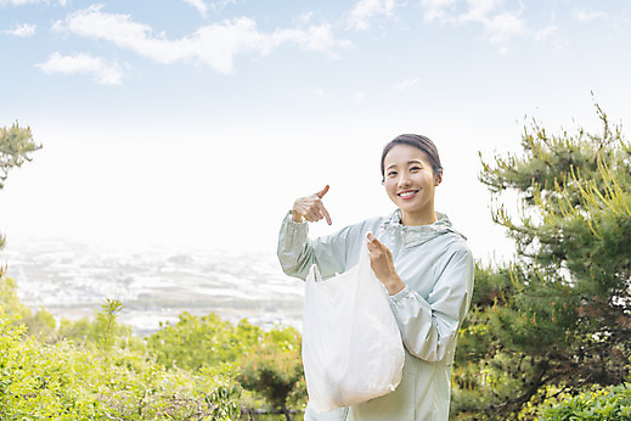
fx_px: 648
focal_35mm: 37
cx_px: 305
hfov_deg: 51.9
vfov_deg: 35.9
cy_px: 215
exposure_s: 1/125
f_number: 2.8
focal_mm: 32
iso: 100
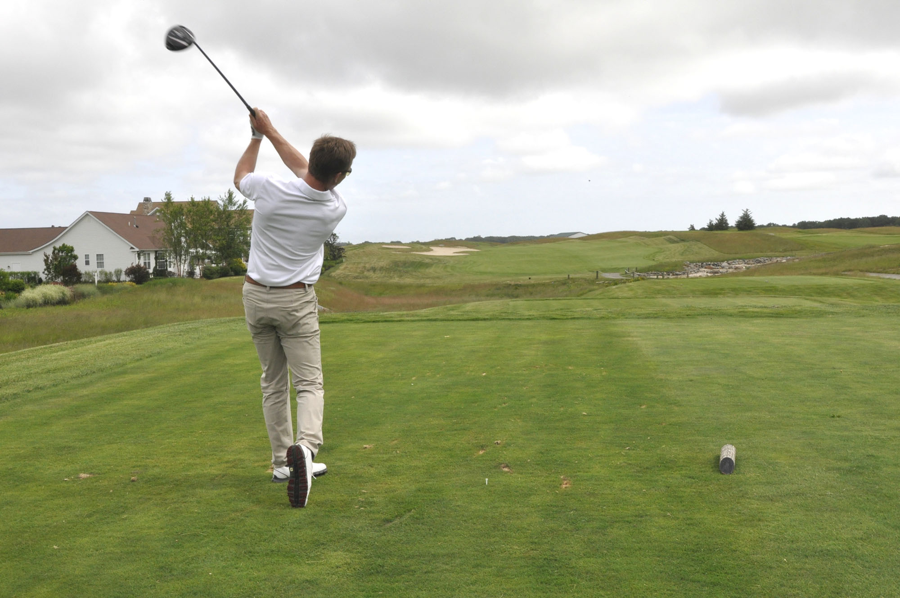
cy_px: 299
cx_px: 450
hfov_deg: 53.2
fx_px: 899
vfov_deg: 36.8
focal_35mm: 36
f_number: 11
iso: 800
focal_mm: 24
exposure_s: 1/500
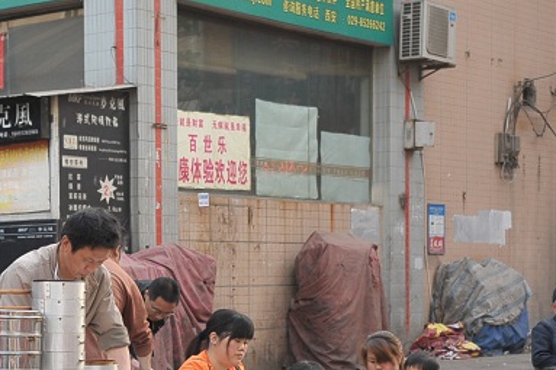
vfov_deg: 13.6
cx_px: 74
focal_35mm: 100
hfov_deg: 20.1
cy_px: 329
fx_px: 1544
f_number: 5.6
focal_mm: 45
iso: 200
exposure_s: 1/125
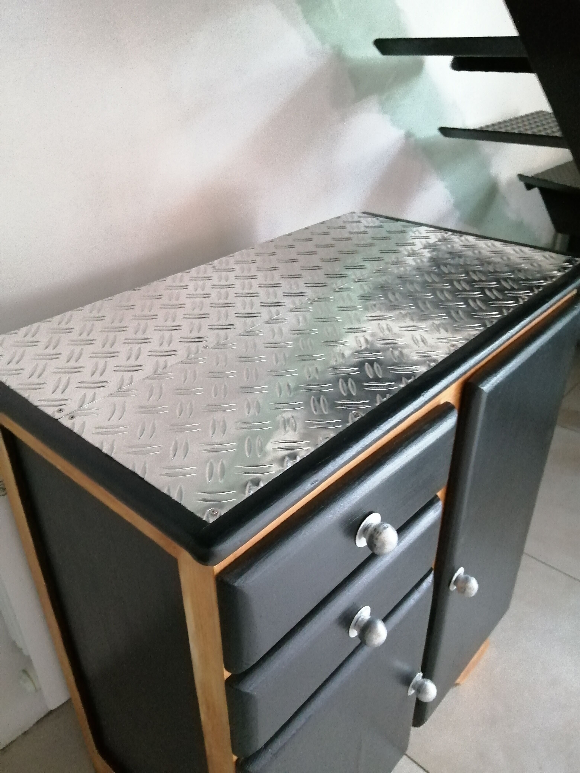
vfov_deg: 67.3
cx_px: 290
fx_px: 581
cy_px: 386
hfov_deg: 53.1
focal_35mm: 26
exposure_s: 1/15
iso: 1000
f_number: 1.8
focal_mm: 3.46
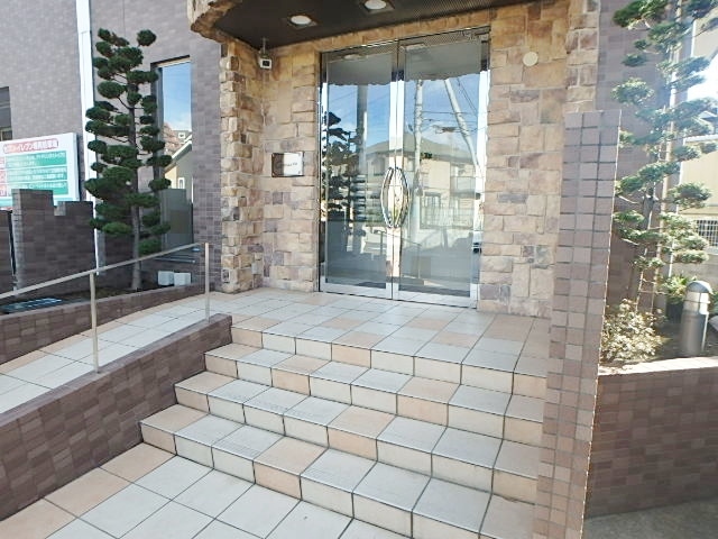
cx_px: 359
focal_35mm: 21
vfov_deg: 63.4
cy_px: 270
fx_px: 436
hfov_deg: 79.0
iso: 125
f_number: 3.5
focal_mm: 3.7
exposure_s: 1/200
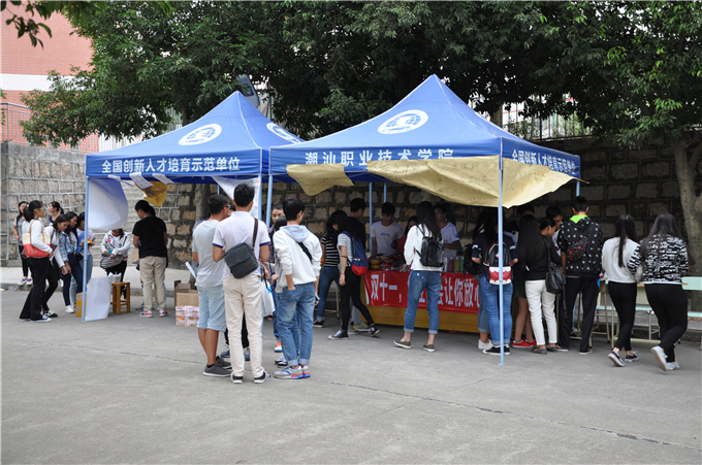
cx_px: 351
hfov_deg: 46.5
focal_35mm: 42
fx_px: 818
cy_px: 232
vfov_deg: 31.8
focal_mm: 28
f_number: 5
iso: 400
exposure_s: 1/100
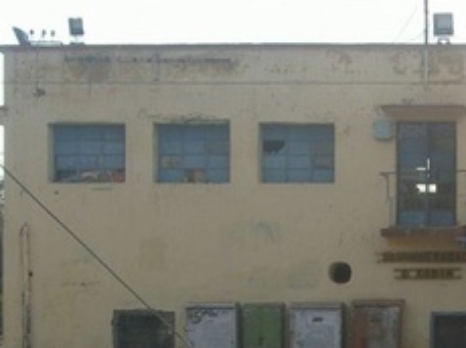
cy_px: 318
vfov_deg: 11.2
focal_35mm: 131
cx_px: 551
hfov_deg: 14.6
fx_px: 1762
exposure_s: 1/200
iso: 50
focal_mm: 7.7
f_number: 5.7
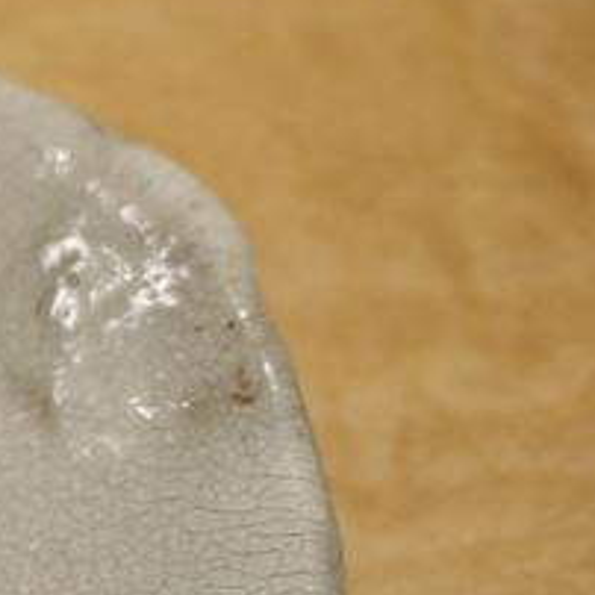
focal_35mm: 98
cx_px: -395
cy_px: 704
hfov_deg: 15.7
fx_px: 1906
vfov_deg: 17.0
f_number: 2.5
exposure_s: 1/60
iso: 200
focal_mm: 14
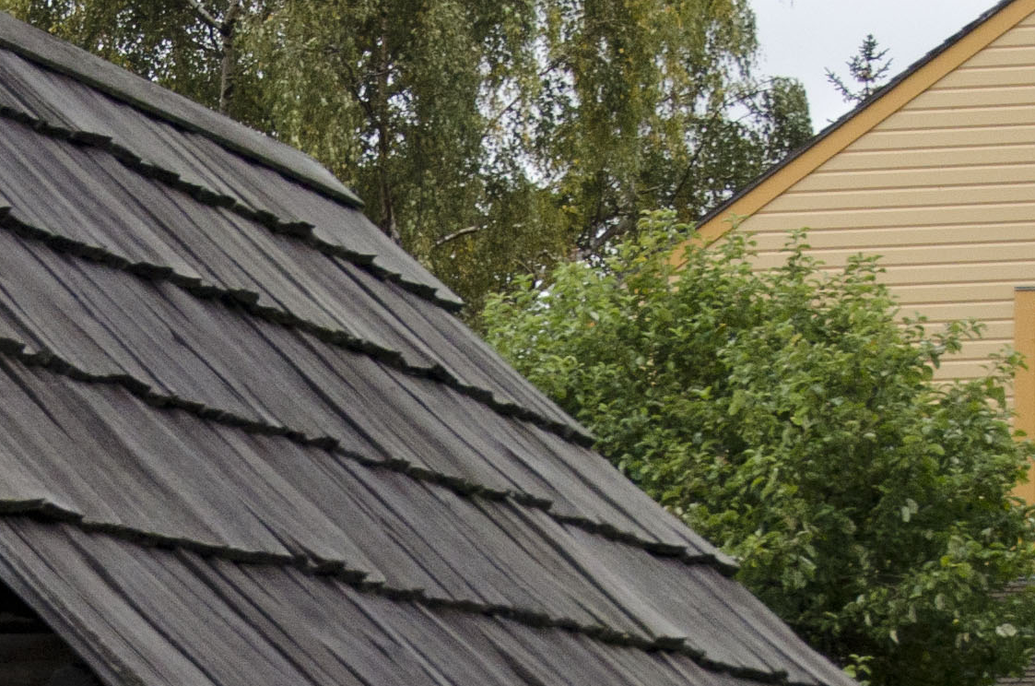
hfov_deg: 8.7
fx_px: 6800
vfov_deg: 5.7
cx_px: 185
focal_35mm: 237
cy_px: 951
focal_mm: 36
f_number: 5.6
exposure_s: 1/1250
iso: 1000
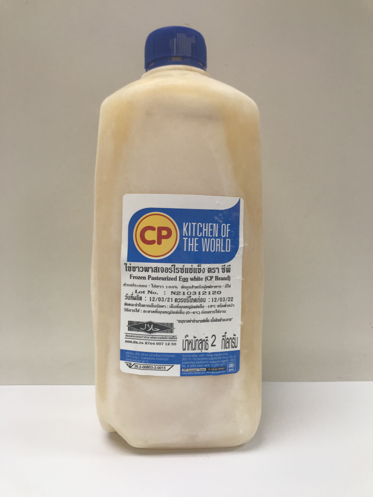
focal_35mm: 28
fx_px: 402
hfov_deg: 49.7
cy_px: 248
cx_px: 186
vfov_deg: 63.4
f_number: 1.8
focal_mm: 3.99
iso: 20
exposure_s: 1/50
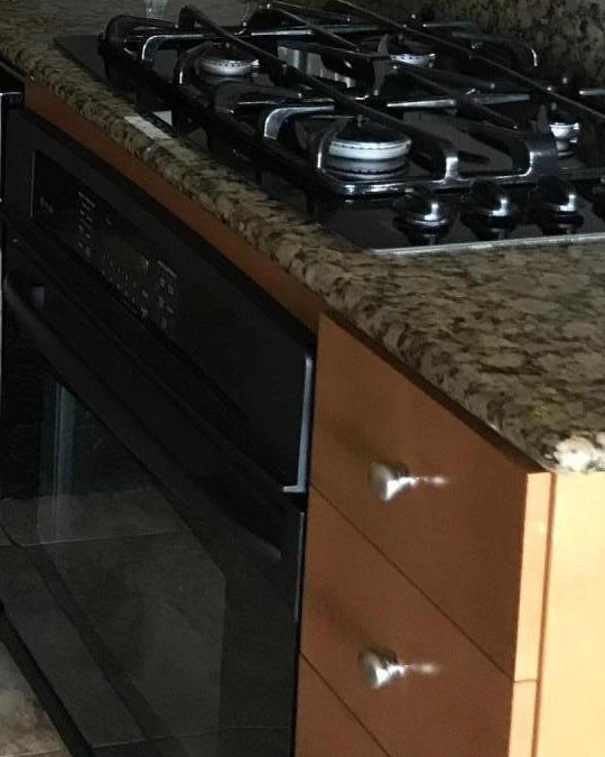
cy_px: -174
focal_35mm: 81
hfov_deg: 17.6
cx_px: -215
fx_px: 1813
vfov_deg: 21.7
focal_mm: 3.99
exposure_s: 1/15
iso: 64
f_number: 1.8
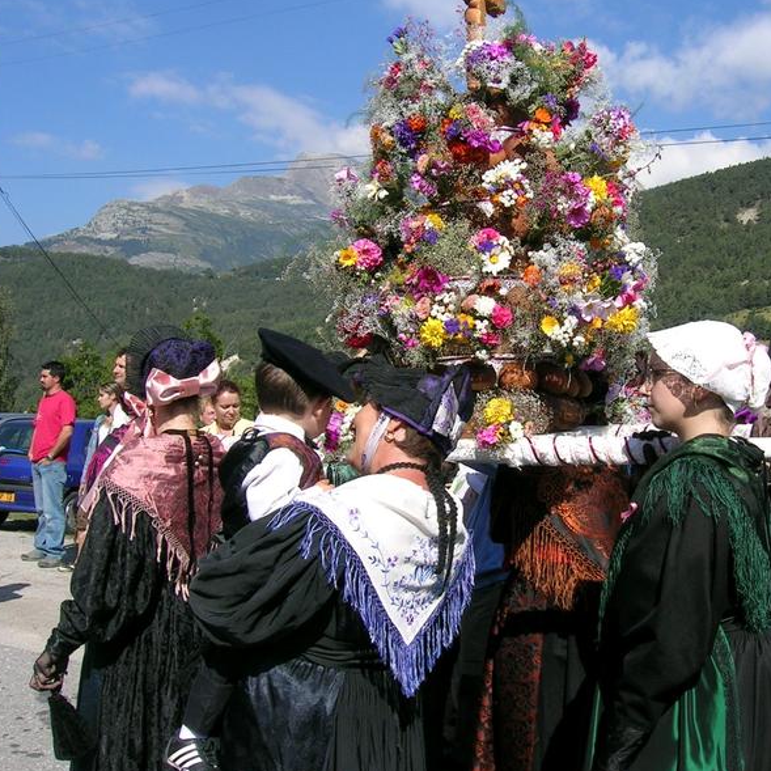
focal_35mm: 42
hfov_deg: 39.6
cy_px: 386
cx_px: 504
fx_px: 1058
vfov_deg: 40.0
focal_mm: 5.4
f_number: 4.8
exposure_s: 1/404
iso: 50
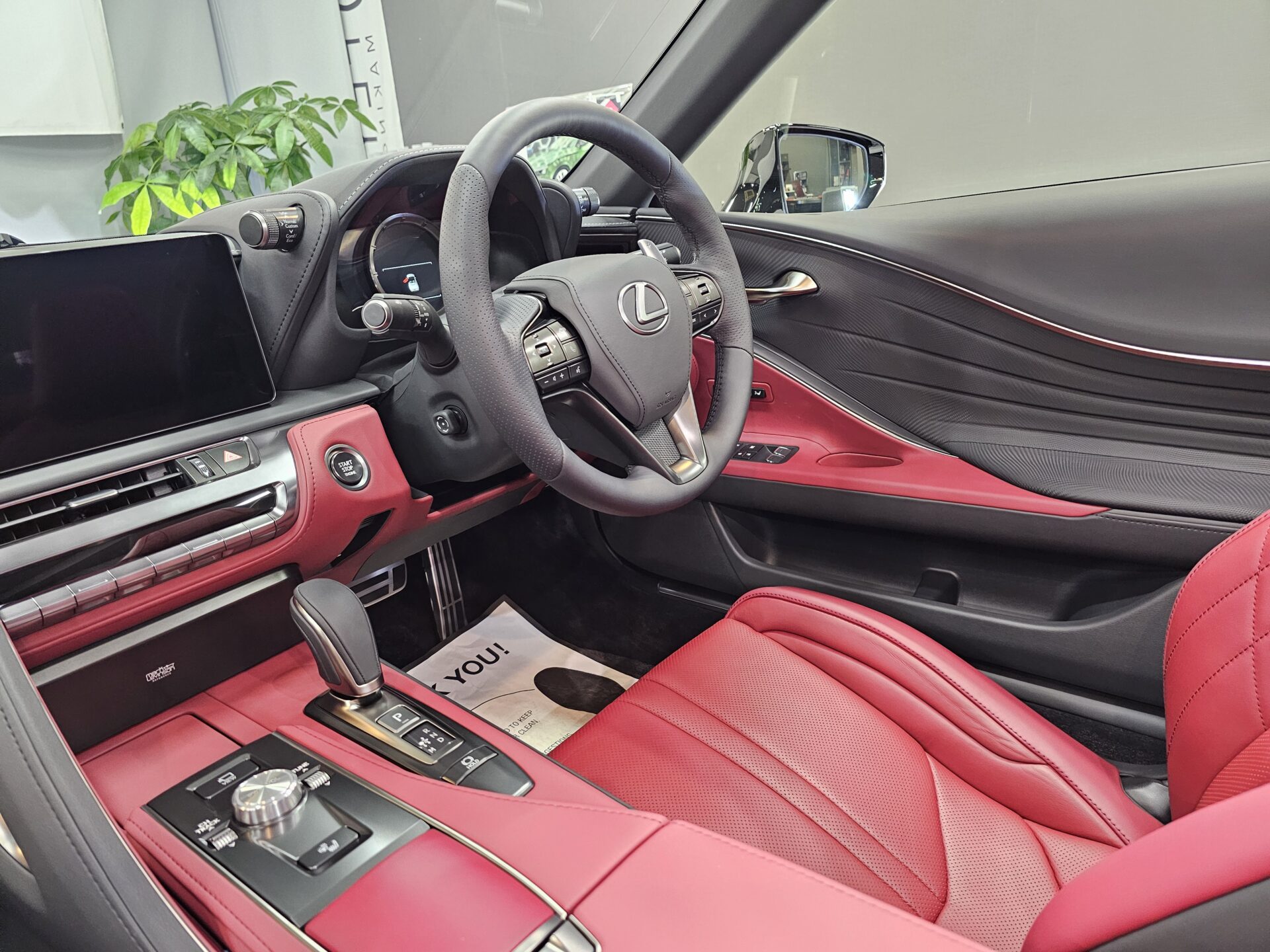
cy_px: 476
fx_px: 844
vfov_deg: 58.9
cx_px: 635
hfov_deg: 73.9
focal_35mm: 23
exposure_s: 1/100
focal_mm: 6.3
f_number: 1.7
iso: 1000
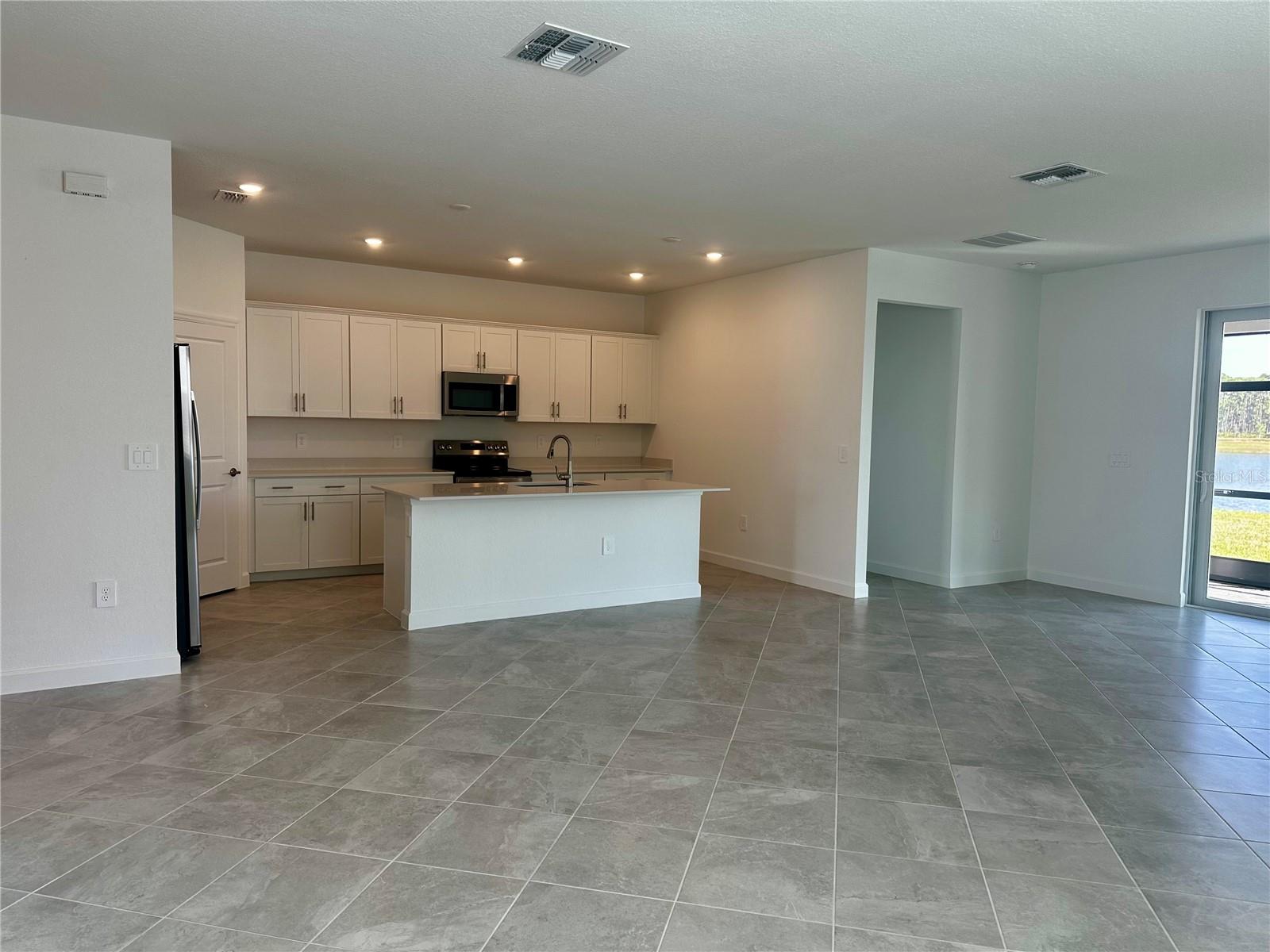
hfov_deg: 71.6
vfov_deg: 56.8
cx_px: 635
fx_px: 881
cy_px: 476
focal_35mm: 24
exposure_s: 1/161
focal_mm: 6.86
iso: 64
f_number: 1.78
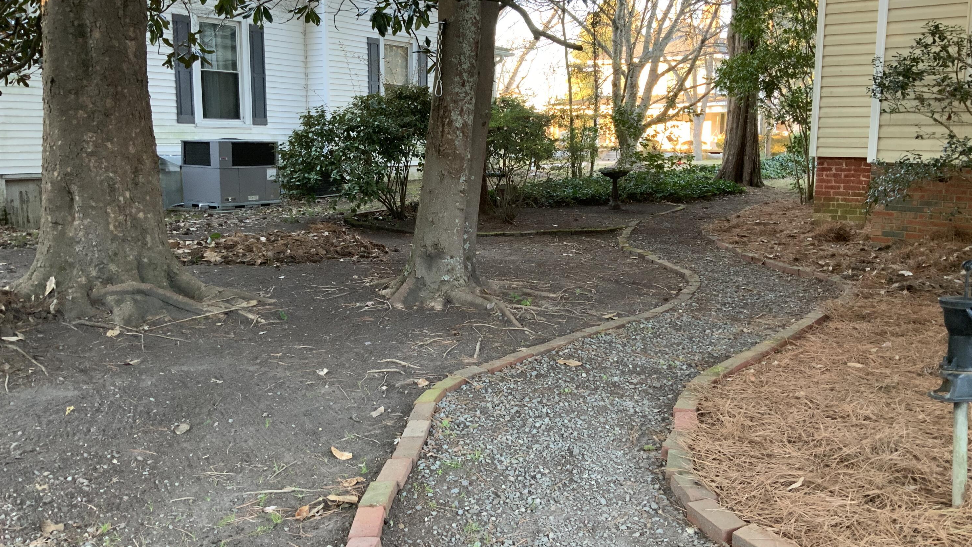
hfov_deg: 61.0
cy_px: 251
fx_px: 825
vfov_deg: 36.7
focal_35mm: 32
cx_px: 490
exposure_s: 1/60
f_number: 1.8
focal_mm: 3
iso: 125
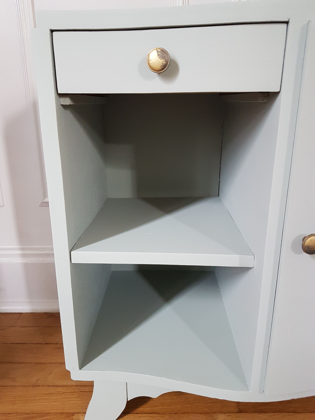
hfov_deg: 53.1
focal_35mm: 26
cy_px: 210
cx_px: 158
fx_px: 315
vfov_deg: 67.3
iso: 250
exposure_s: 1/25
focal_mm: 4.2
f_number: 1.7
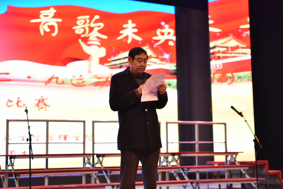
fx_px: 519
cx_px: 142
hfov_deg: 30.5
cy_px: 94
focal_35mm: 66
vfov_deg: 20.6
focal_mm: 66
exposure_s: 1/80
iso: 280
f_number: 2.8
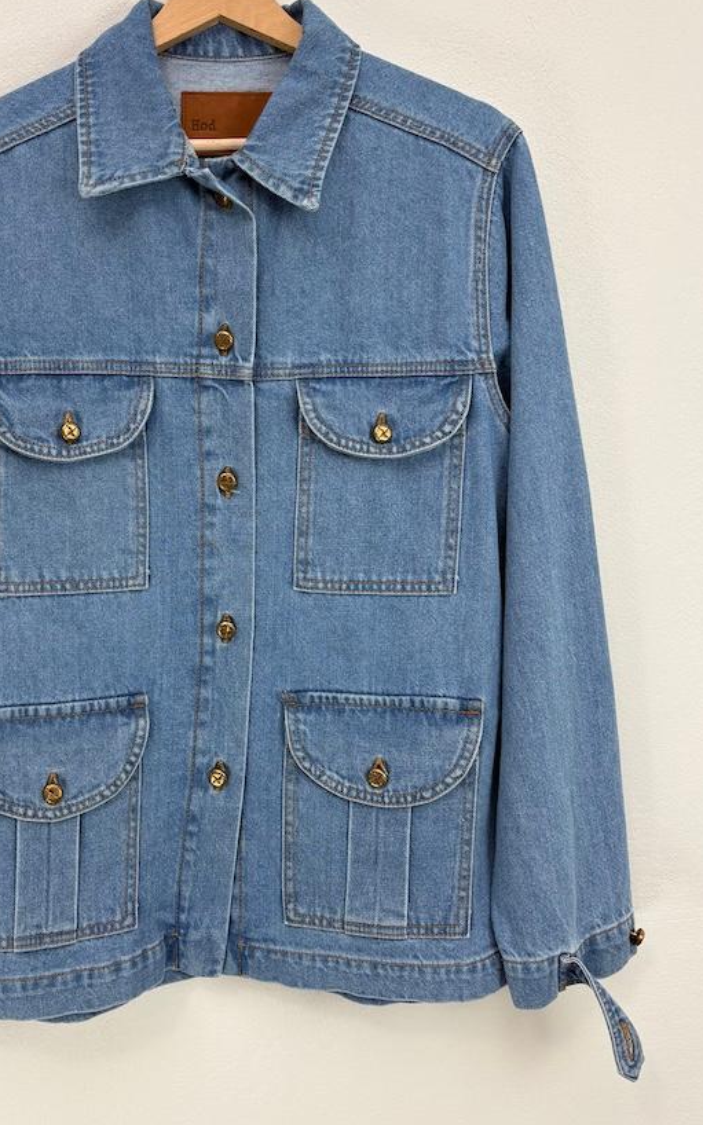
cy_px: 501
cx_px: 215
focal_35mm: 33
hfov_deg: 37.7
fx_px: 1012
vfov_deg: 58.0
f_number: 1.6
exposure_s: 1/100
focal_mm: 5.96
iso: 50
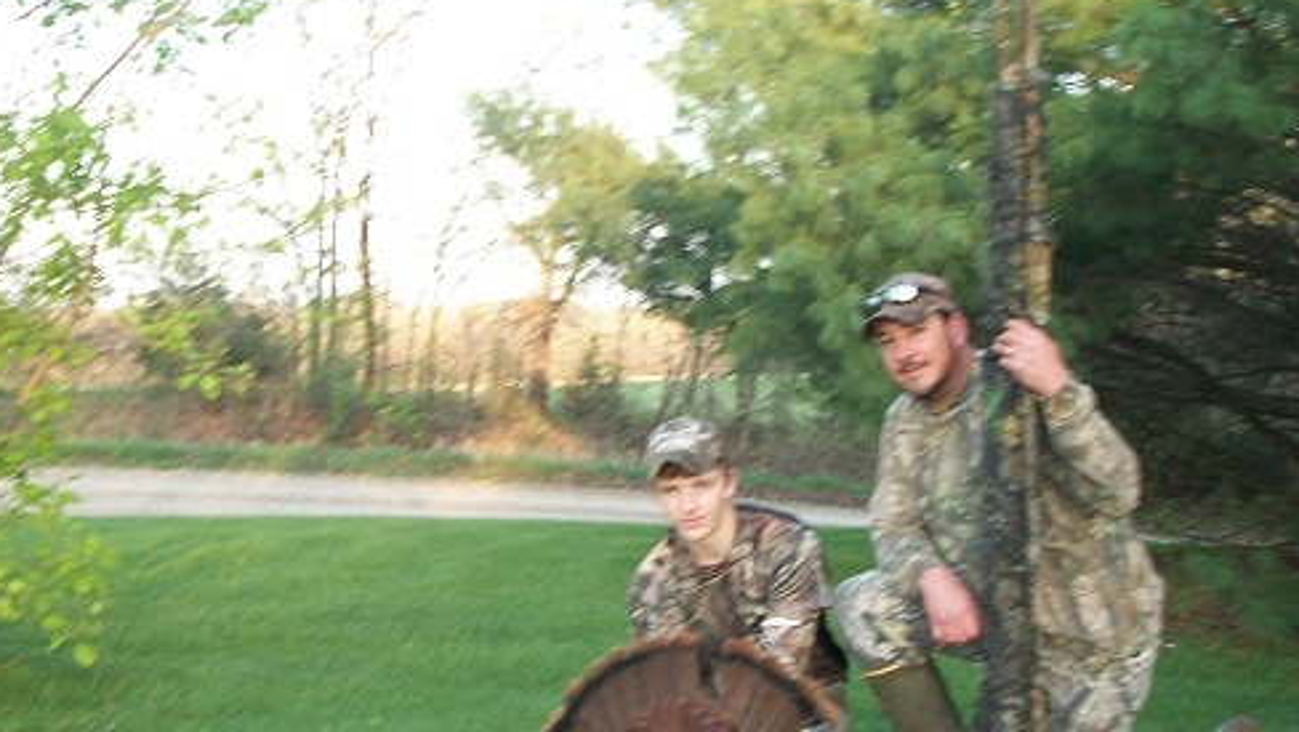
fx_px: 1723
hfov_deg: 41.3
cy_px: 409
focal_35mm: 50
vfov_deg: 24.0
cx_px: 663
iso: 80
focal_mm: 5.7
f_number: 2.9
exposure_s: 1/60
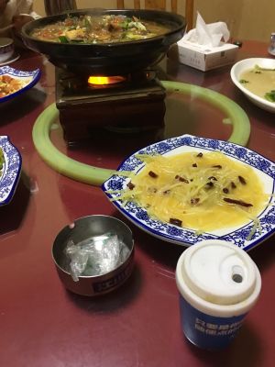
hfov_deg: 48.2
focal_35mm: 29
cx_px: 138
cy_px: 184
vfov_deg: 61.7
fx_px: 307
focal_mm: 4.15
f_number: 2.2
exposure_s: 1/10
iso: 80
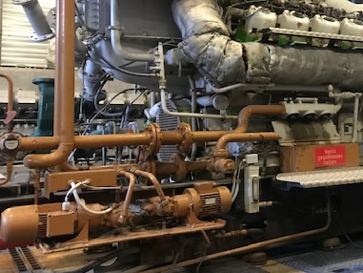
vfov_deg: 30.6
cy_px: 89
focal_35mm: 47
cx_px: 294
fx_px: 493
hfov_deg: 38.8
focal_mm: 3.99
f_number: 1.8
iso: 100
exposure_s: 1/5
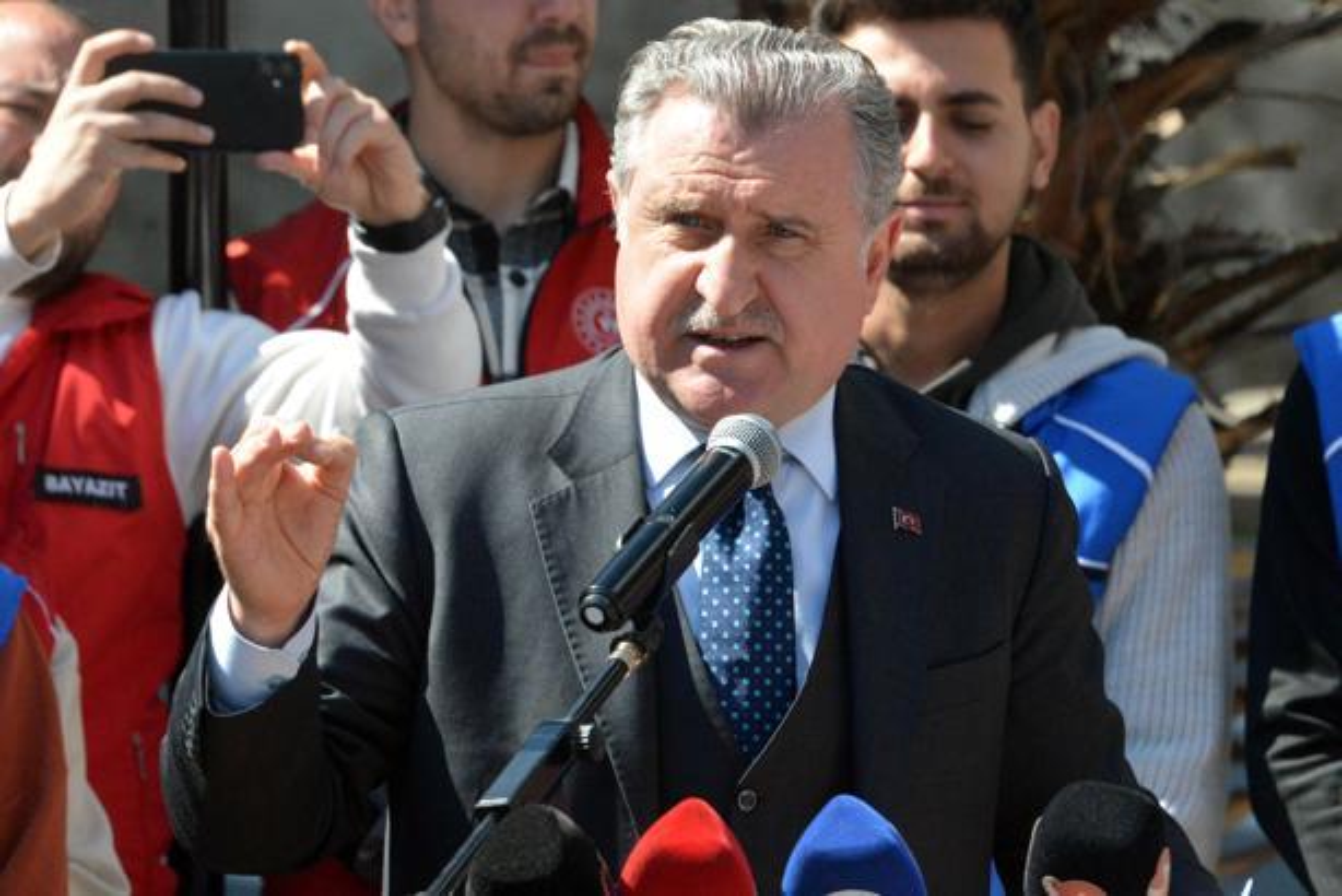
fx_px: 11188
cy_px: 448
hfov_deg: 6.9
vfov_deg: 4.6
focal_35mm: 300
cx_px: 671
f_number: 9
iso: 5000
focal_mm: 300
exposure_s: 1/4000
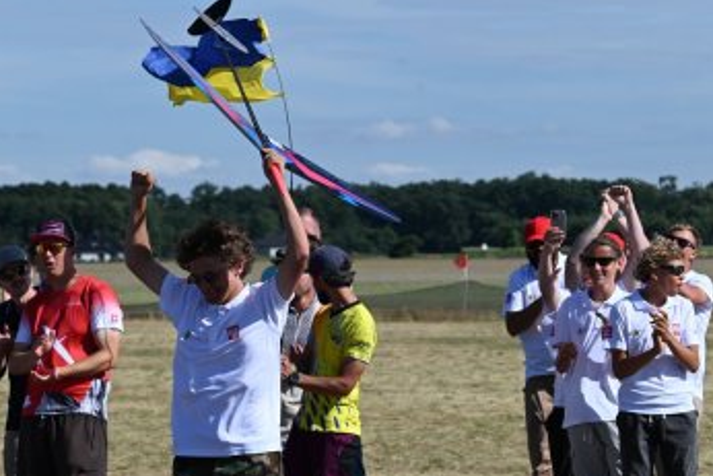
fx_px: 3844
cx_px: 378
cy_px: 256
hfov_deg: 10.6
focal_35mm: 194
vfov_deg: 7.1
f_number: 9
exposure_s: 1/1250
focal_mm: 135
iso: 320
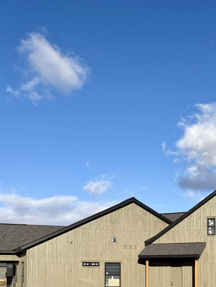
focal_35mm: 49
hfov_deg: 29.2
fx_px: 408
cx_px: 160
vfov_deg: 36.3
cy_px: 264
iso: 80
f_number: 1.78
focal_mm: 6.76
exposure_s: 1/4405
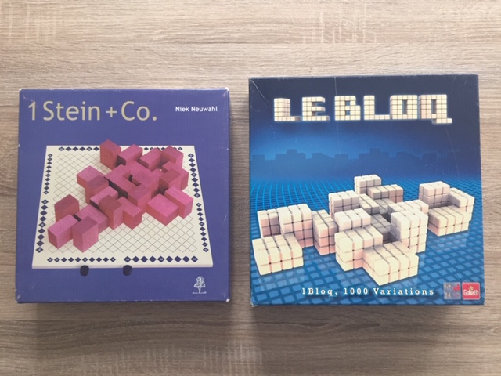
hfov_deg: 61.7
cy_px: 188
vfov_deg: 48.2
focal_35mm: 29
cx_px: 250
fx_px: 420
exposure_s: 1/33
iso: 125
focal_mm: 4.15
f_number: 2.2
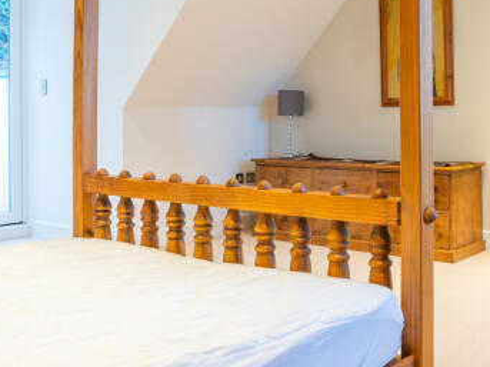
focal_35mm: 46
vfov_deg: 31.2
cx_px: 401
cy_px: 112
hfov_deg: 39.4
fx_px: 651
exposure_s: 1/2.5
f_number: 11
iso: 250
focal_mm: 16
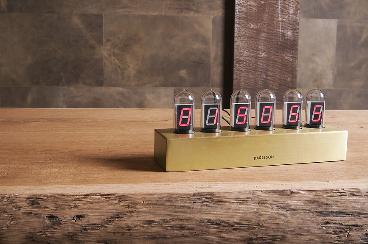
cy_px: 122
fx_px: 459
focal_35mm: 45
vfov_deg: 29.8
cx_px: 184
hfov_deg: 43.6
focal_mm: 30
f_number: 10
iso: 500
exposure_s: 1/13
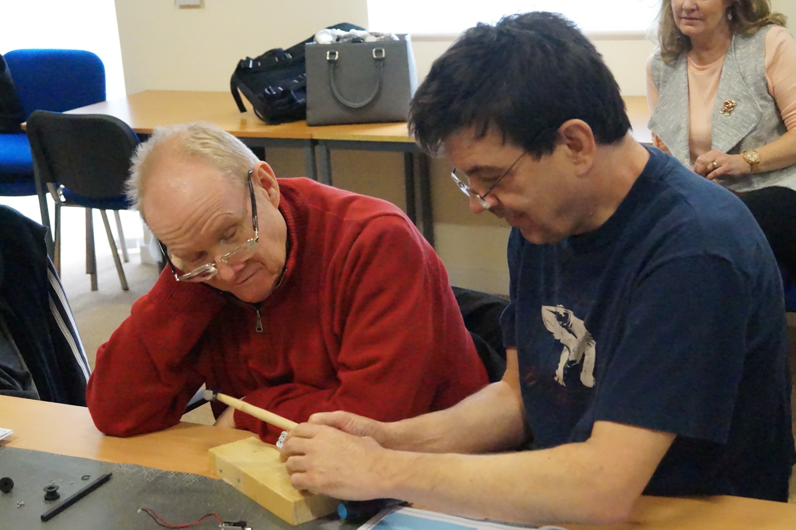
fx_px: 1326
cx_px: 398
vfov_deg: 22.6
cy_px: 265
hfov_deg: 33.4
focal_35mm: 60
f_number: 5.6
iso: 12800
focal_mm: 40
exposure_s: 1/800
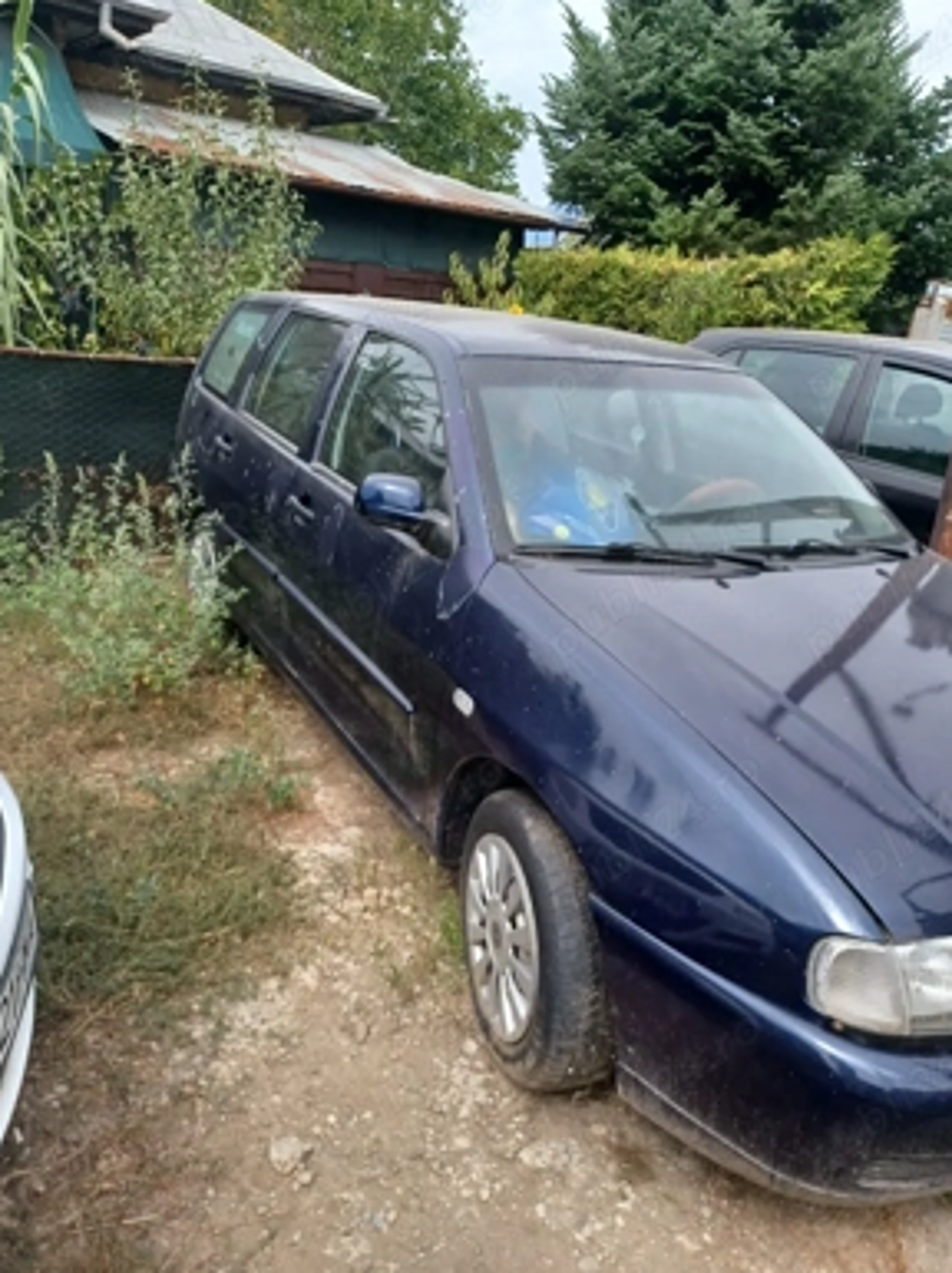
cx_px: 463
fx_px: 955
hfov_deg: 53.0
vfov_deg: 67.3
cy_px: 618
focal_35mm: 26
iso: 32
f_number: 1.8
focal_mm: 4.6
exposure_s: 1/135
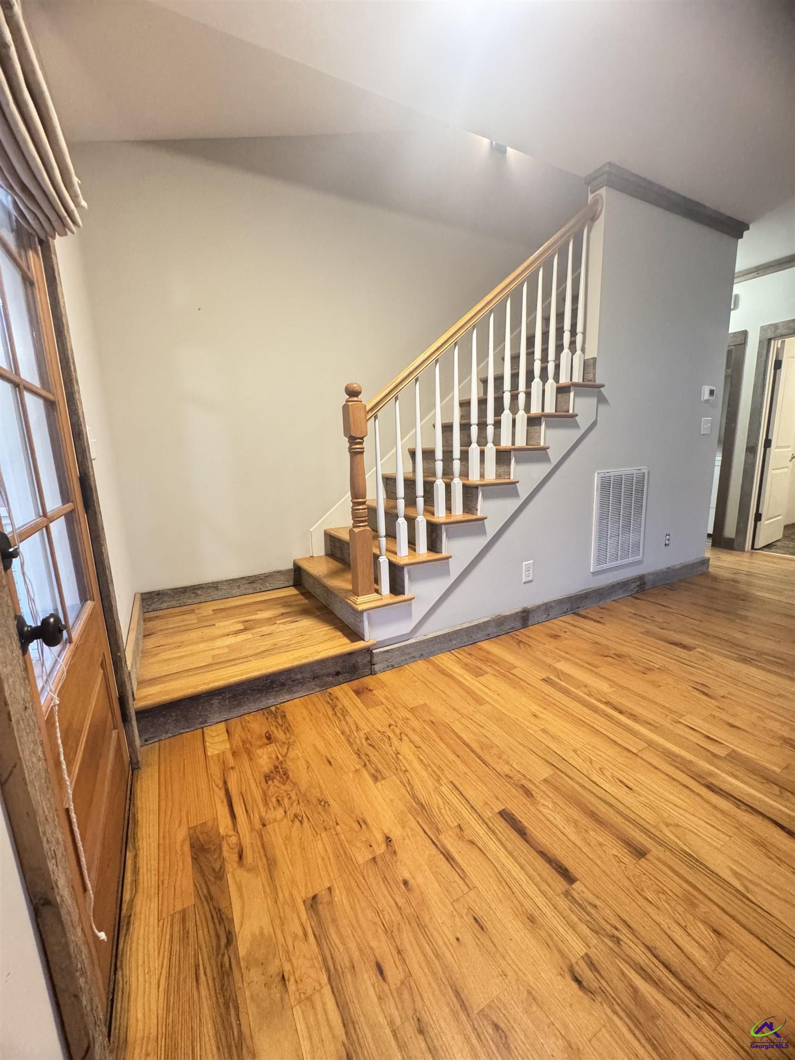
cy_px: 530
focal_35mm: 14
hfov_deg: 85.7
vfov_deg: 102.1
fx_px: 429
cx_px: 398
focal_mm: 2.22
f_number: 2.2
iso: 800
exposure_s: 1/60
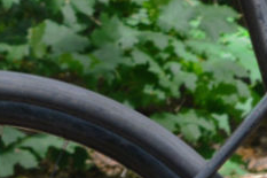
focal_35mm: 567
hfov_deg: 3.6
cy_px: 262
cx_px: 489
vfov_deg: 2.4
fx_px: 4205
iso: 400
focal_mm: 55
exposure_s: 1/80
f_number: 8
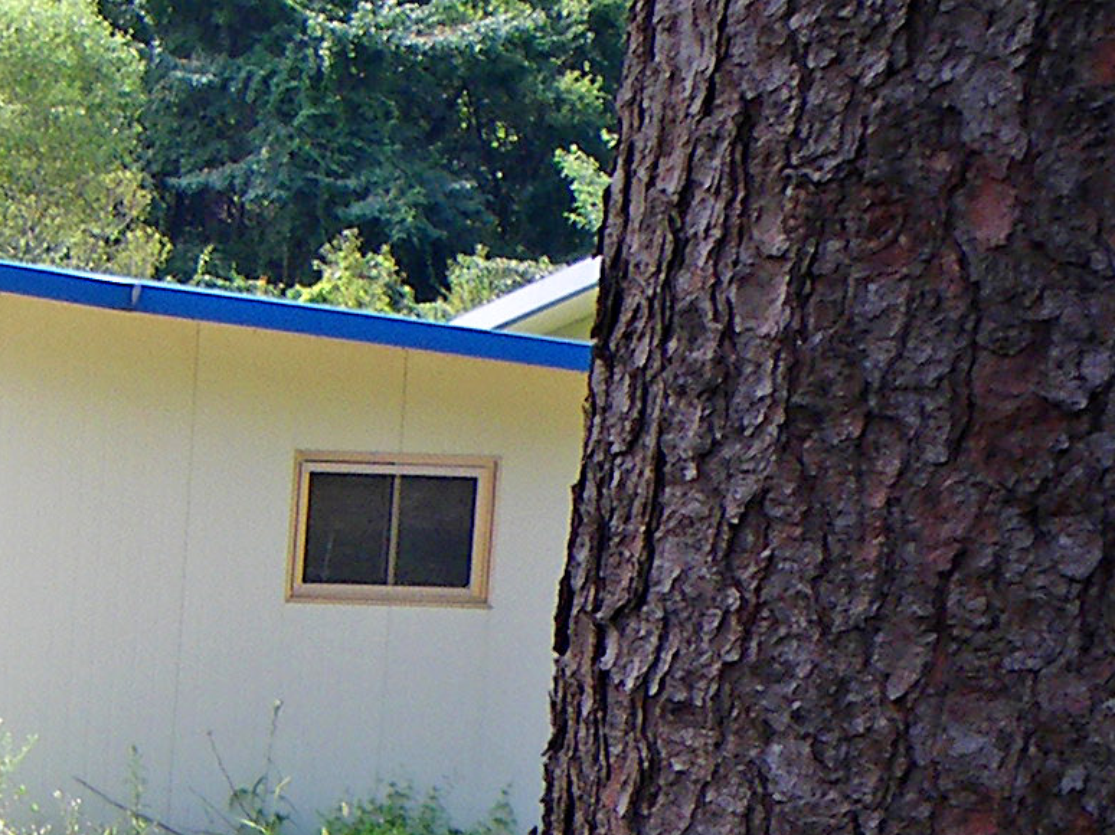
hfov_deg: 12.7
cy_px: 875
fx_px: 4250
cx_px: -1248
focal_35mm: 132
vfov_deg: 11.1
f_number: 3.5
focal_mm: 5
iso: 50
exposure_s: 1/80
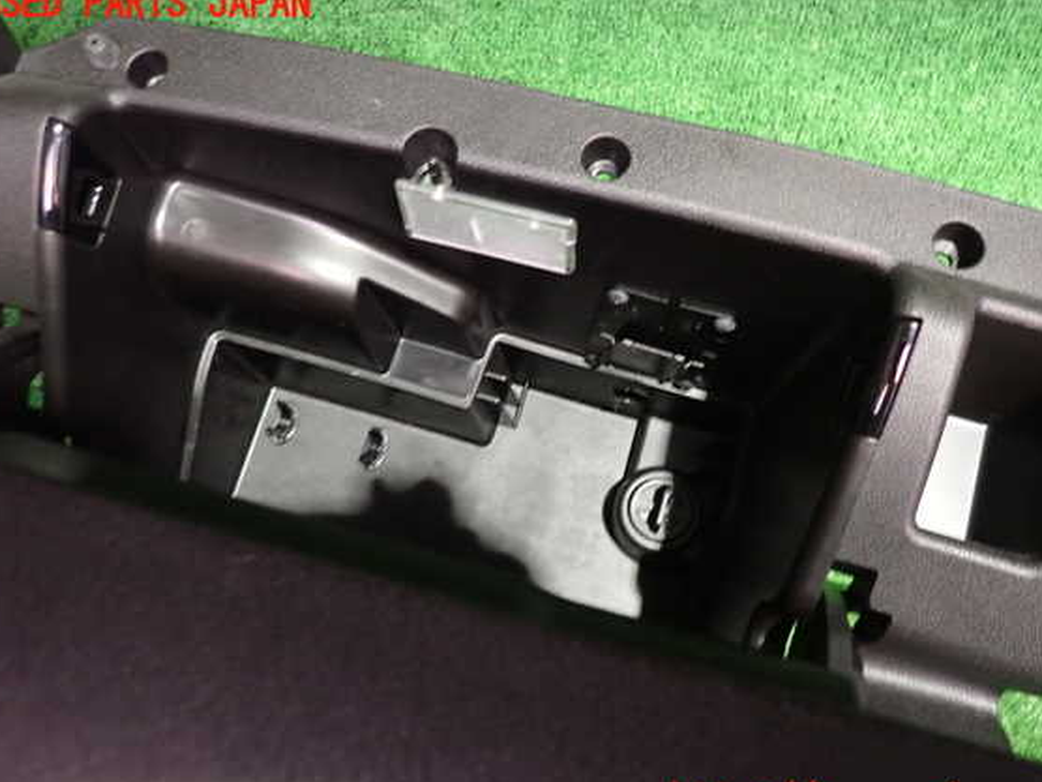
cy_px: 403
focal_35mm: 27
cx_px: 532
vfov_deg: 51.3
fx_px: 813
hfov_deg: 65.3
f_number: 2
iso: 800
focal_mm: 4.5
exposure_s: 1/20
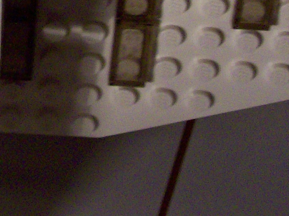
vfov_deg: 9.4
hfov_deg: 12.4
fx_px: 1277
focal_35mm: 153
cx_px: -112
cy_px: -108
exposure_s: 1/37.6
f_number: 3
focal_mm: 7.6
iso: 160
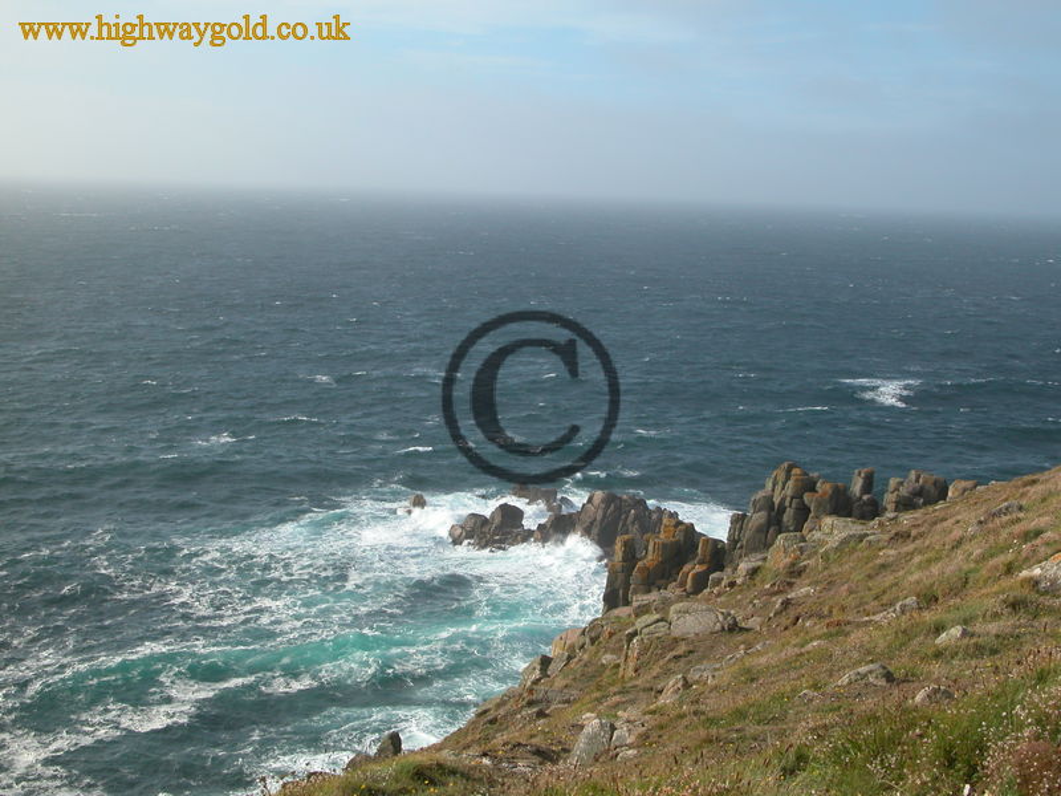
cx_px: 530
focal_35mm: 54
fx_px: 1655
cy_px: 398
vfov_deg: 27.0
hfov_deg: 35.5
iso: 100
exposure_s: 1/372
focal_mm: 13.7
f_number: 6.2
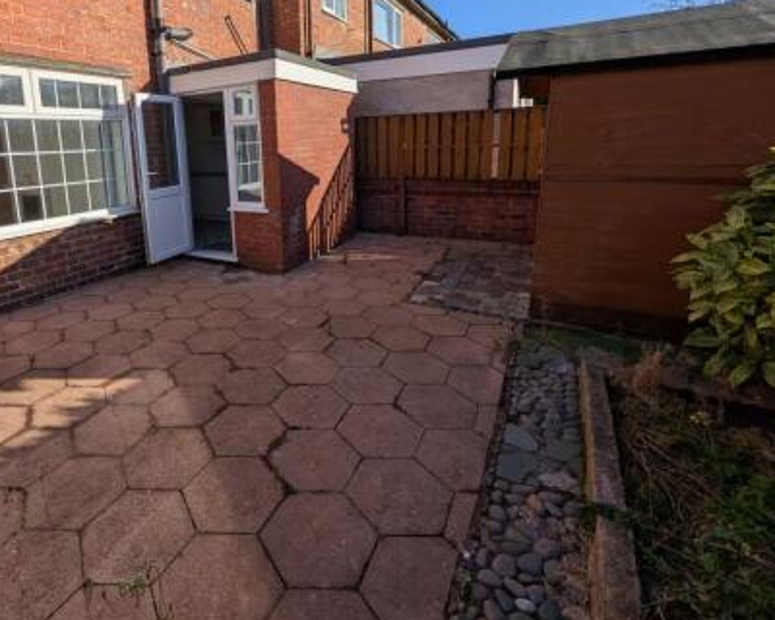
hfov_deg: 87.2
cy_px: 218
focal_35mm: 17
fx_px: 390
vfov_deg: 75.1
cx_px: 273
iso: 51
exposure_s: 1/3663
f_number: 1.7
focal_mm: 2.02
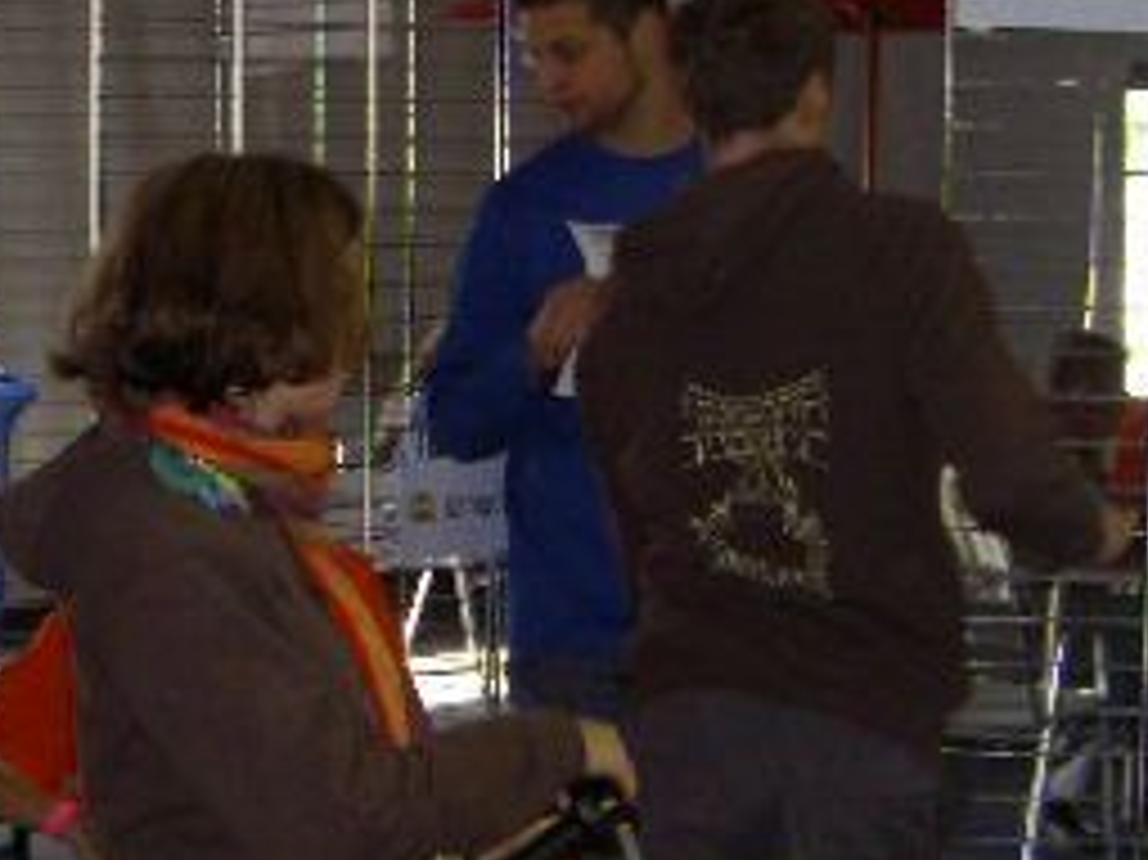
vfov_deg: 15.0
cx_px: 5
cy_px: 689
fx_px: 3249
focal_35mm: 98
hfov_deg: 19.5
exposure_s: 1/60
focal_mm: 8
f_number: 2.8
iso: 200
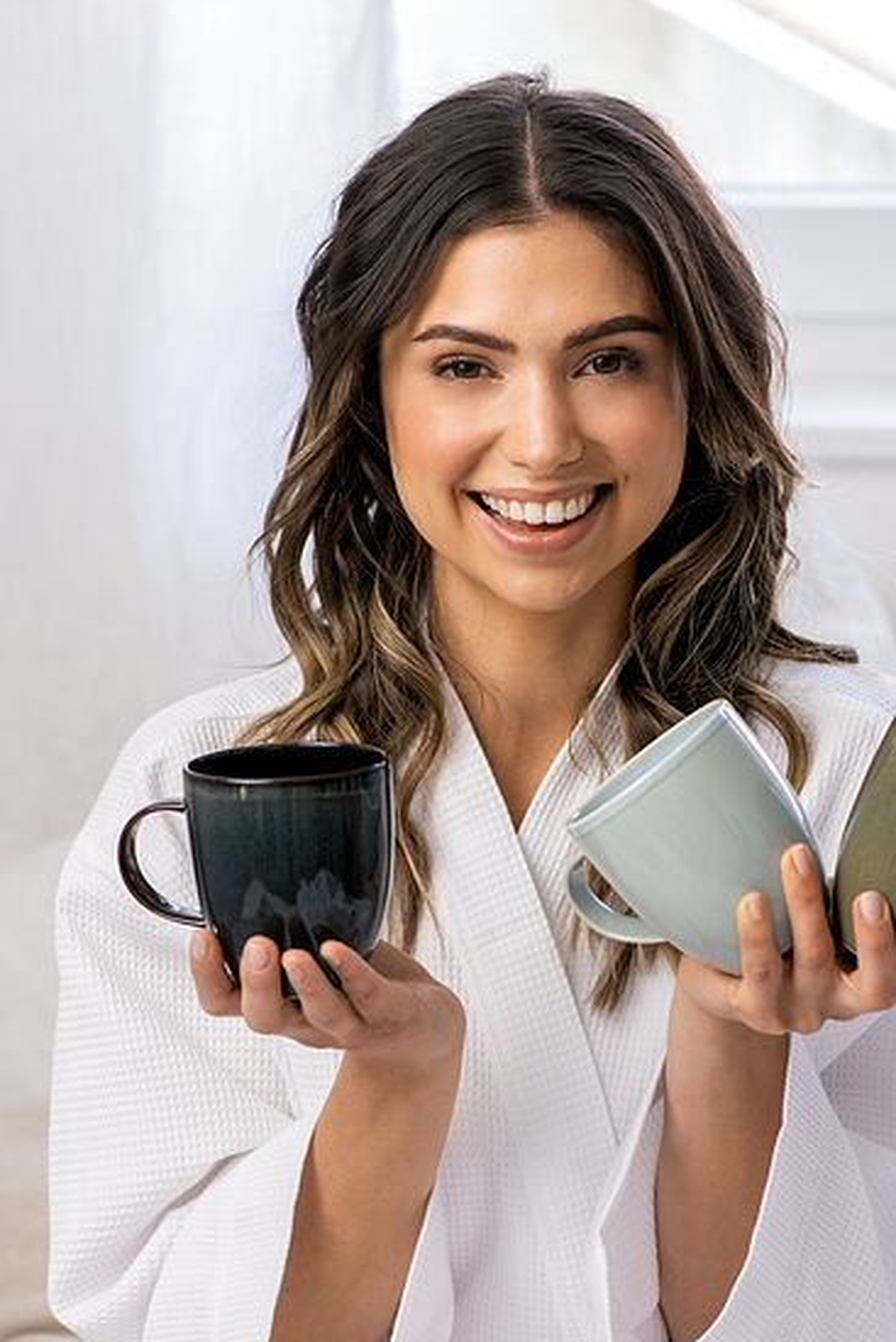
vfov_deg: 15.2
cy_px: 1053
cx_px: 471
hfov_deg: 10.2
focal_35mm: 134
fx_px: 4999
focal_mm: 85
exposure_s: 1/160
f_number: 4.5
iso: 500
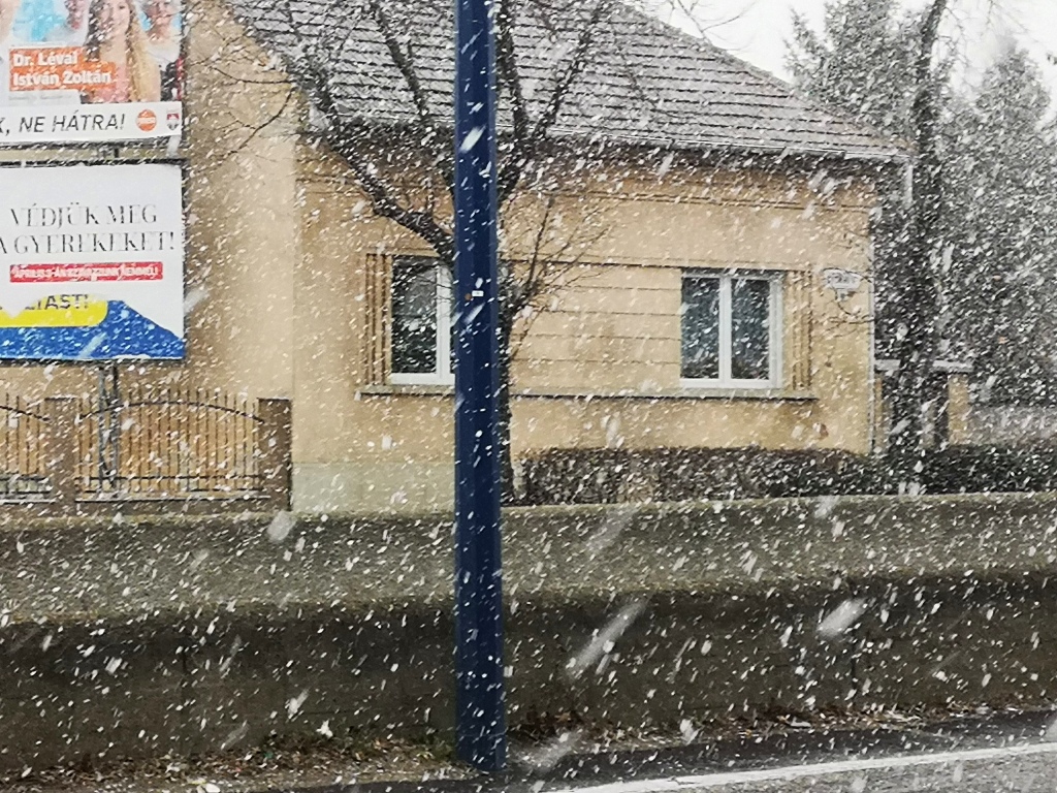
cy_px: 396
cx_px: 528
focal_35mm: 102
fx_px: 3115
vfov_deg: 14.5
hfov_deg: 19.3
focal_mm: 3.95
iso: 50
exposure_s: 1/136
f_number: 1.8
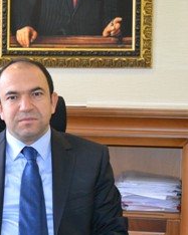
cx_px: -3
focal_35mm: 108
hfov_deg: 14.0
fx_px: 752
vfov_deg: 17.8
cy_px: 134
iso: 2500
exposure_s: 1/60
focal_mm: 40
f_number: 5
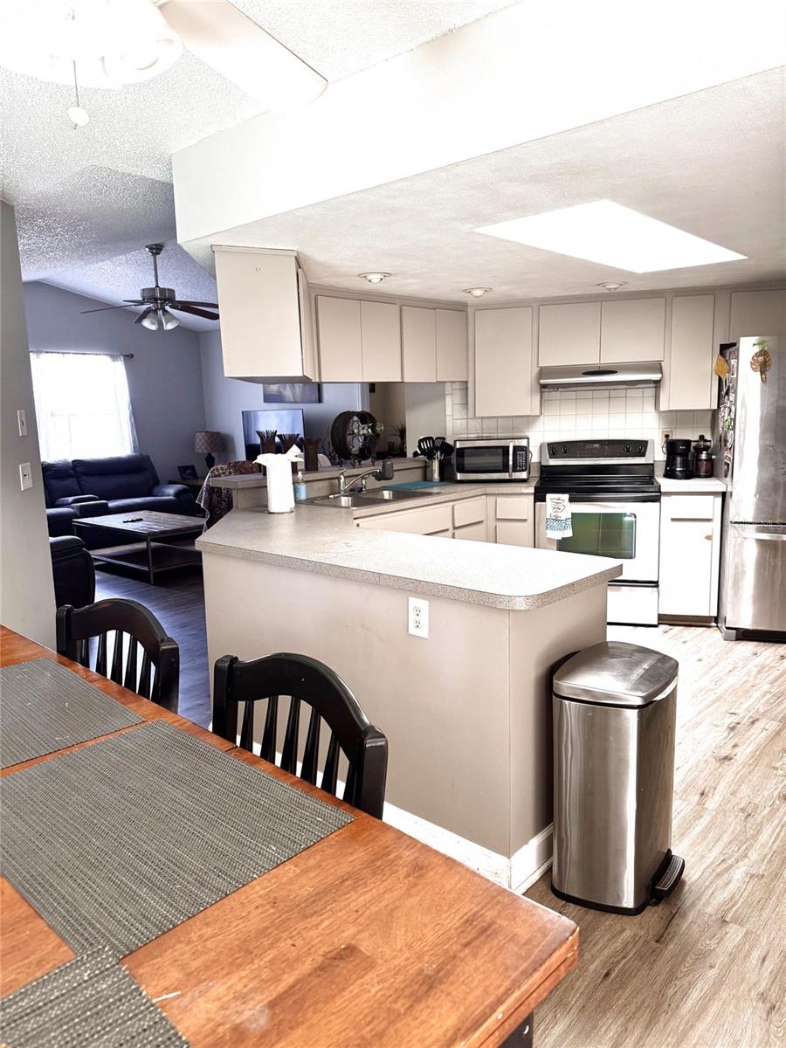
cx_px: 393
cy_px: 524
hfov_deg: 56.8
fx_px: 727
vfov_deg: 71.6
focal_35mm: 24
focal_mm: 6.76
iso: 200
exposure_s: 1/80
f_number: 1.78
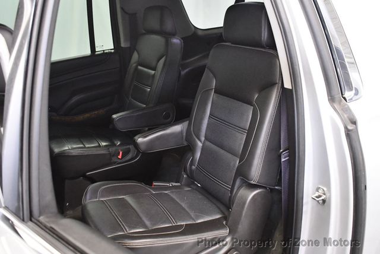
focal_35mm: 36
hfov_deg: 53.1
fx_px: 380
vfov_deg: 36.9
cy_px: 127
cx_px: 190
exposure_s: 1/60
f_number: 3.5
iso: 3600
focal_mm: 18
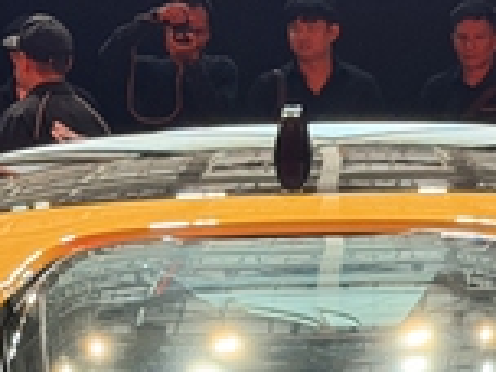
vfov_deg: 7.1
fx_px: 2980
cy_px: 527
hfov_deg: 9.5
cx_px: 274
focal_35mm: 208
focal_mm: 6.76
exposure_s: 1/107
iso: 160
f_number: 1.78
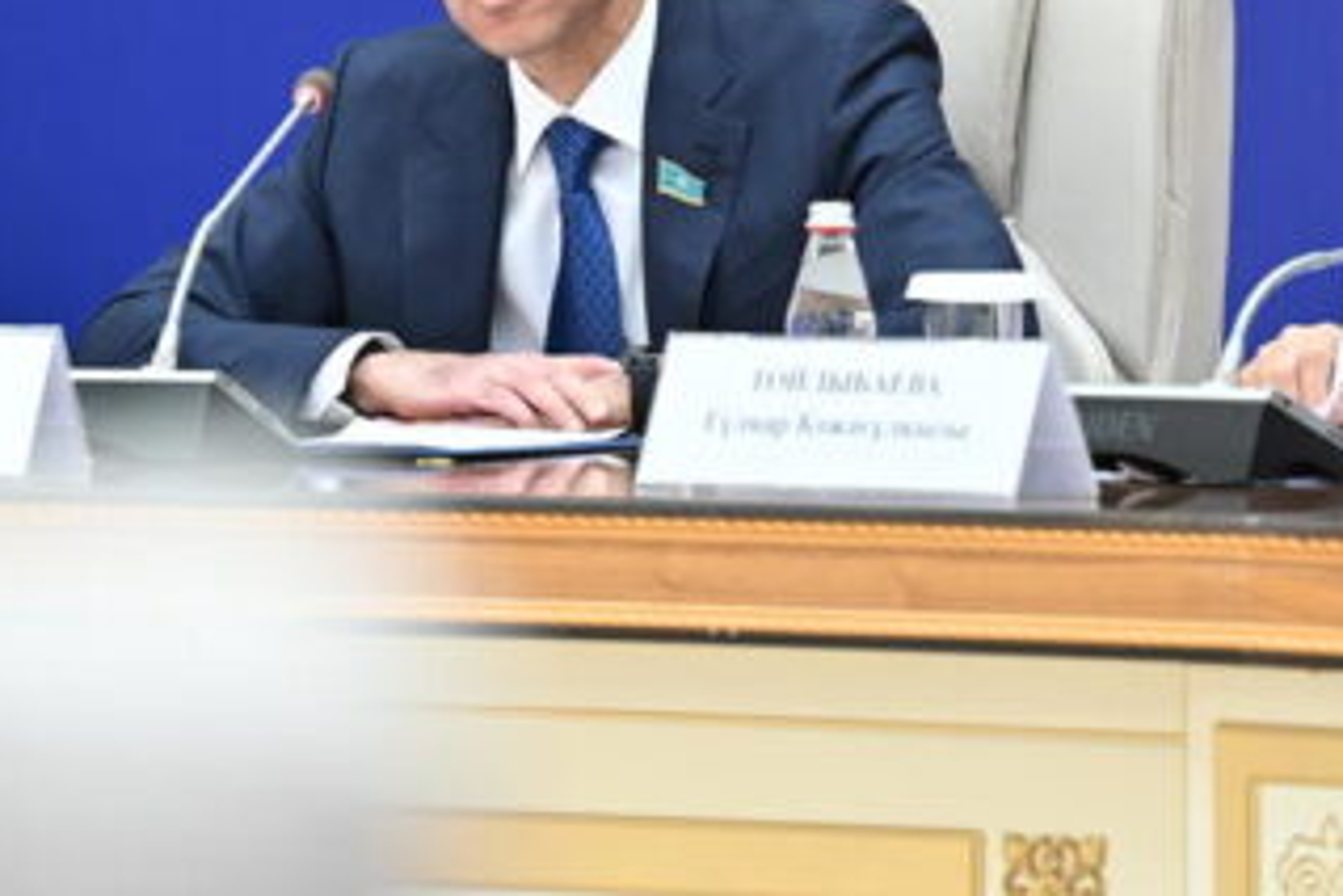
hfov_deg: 5.1
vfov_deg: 3.4
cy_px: 198
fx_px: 15078
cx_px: 581
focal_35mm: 404
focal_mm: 115
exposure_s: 1/320
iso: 500
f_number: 2.8
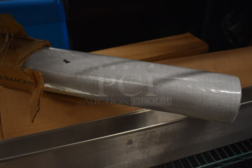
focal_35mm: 33
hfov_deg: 57.2
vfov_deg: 40.1
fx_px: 231
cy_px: 84
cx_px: 126
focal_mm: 22
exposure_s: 1/60
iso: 800
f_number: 4
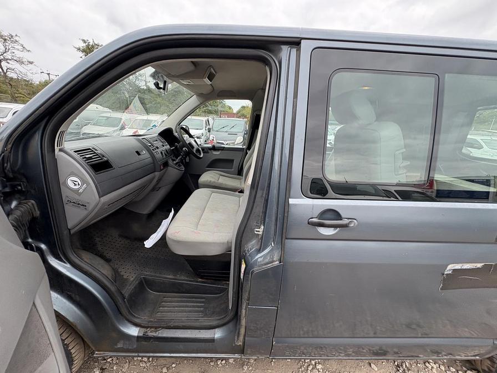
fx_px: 201
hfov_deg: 102.1
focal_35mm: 14
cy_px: 186
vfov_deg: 85.7
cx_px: 248
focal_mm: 2.22
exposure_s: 1/99
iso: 64
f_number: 2.2
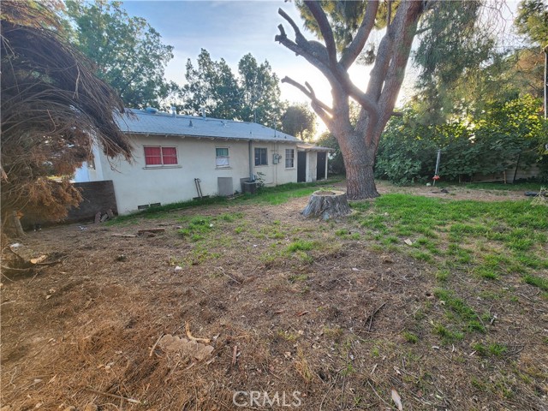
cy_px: 206
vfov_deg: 89.9
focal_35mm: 13
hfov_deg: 106.2
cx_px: 274
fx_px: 206
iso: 64
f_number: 2.2
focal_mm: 2.2
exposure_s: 1/120
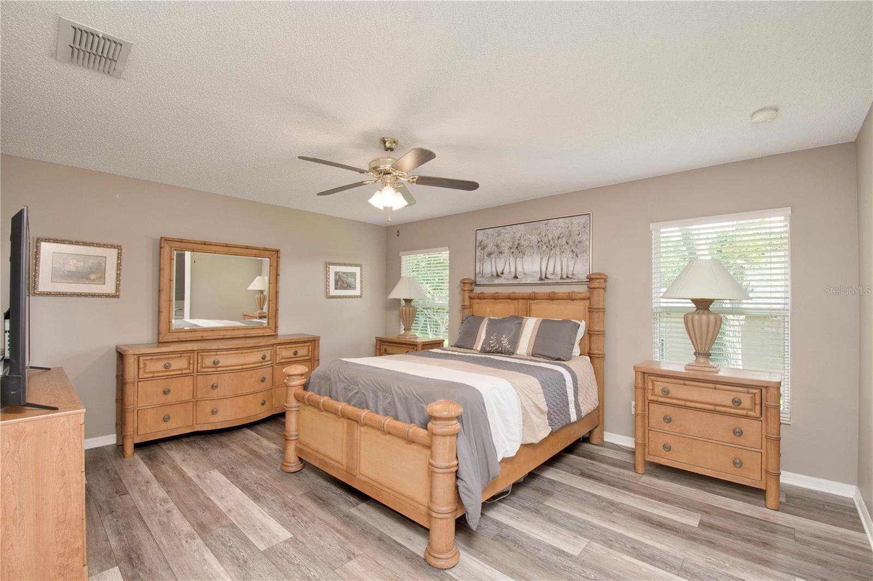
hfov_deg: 100.4
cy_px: 290
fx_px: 364
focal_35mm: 15
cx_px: 436
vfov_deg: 77.3
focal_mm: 10
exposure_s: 1/13
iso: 500
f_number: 9
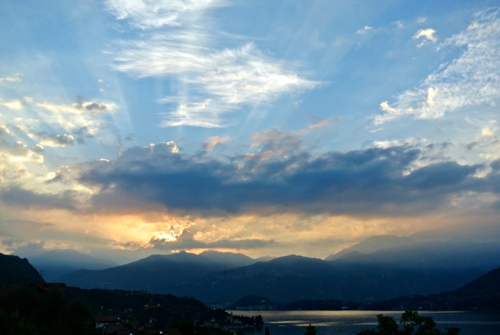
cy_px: 168
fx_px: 473
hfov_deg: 55.7
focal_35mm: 34
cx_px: 250
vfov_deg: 39.0
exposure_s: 1/400
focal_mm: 12.7
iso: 100
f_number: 4.5
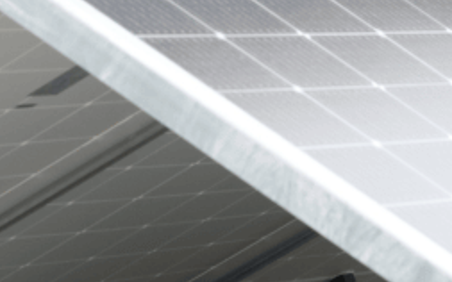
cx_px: 114
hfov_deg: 6.0
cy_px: -214
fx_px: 4286
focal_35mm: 348
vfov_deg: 3.7
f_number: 14
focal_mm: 96
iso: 2000
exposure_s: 1/400
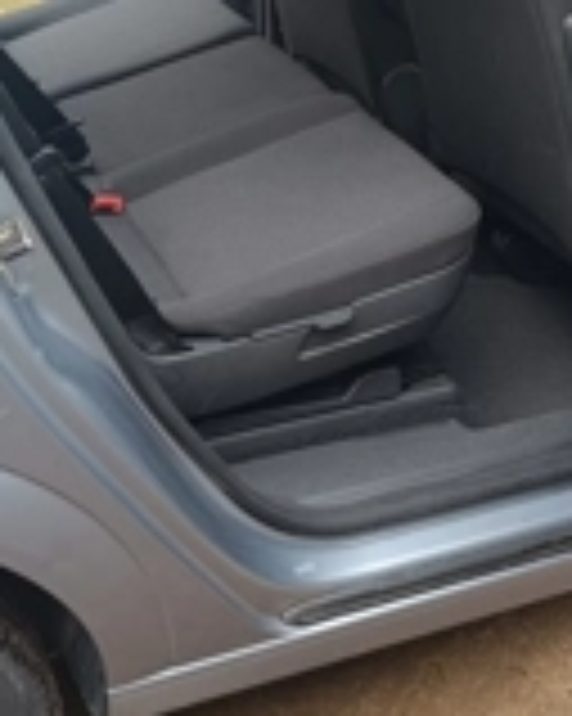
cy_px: 324
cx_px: 333
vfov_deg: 32.0
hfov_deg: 25.7
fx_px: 1250
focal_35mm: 59
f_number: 1.88
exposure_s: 1/101
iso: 477
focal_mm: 5.59
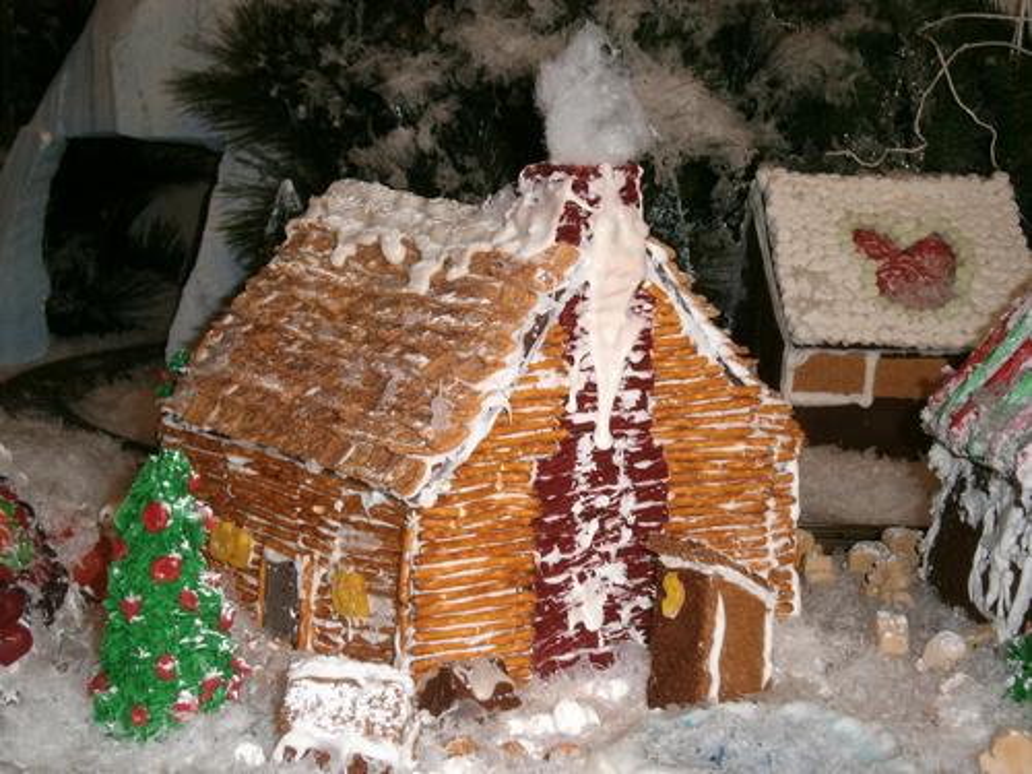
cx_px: 516
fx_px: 1789
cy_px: 387
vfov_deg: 24.4
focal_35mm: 60
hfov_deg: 32.2
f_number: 3.9
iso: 125
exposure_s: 1/50
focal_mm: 10.7
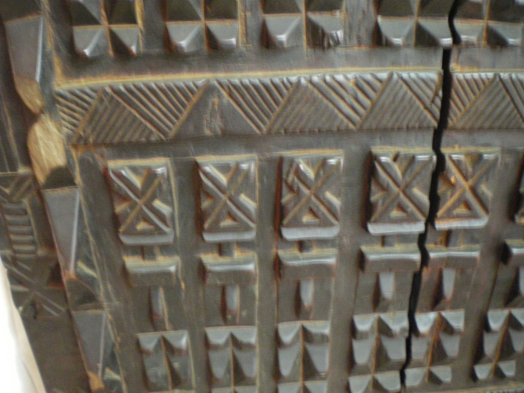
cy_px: 196
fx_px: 545
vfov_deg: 39.7
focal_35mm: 36
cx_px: 262
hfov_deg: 51.4
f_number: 3.1
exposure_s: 1/4
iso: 800
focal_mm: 6.3
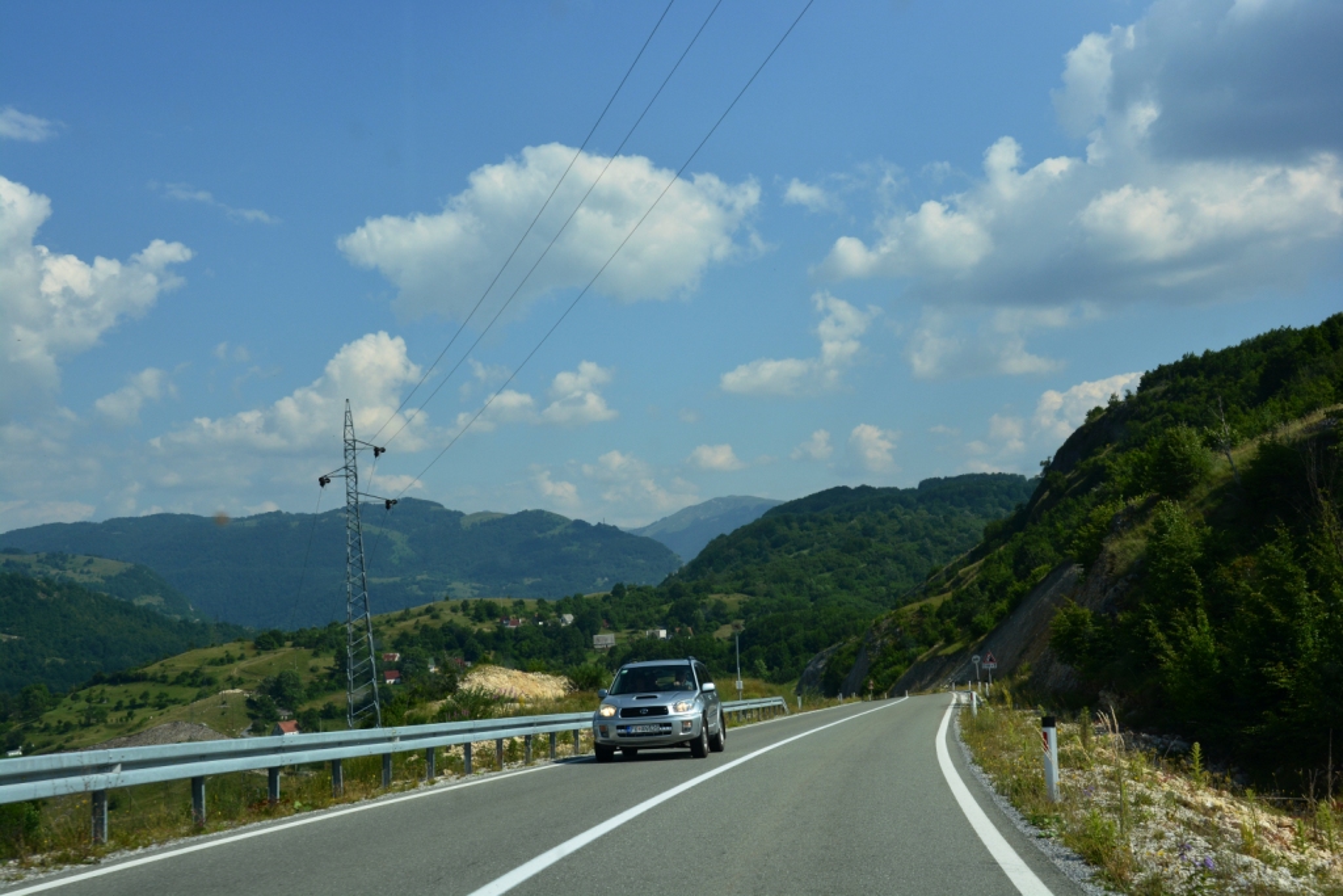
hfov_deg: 41.1
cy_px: 448
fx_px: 1791
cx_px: 672
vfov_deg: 28.1
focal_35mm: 48
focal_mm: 32
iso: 250
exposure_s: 1/500
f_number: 9
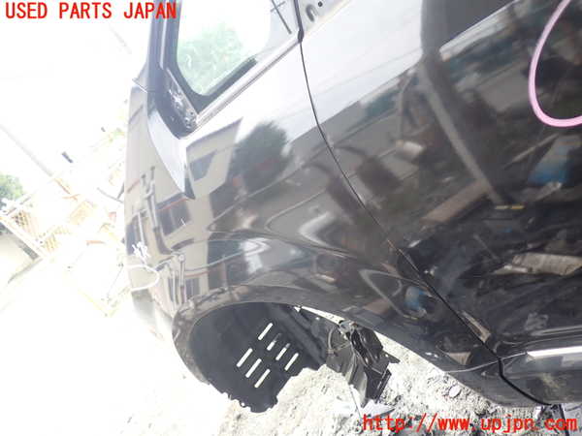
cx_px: 291
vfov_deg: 46.8
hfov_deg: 60.0
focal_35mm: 30
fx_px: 504
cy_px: 218
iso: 100
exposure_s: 1/100
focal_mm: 5.4
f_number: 2.3
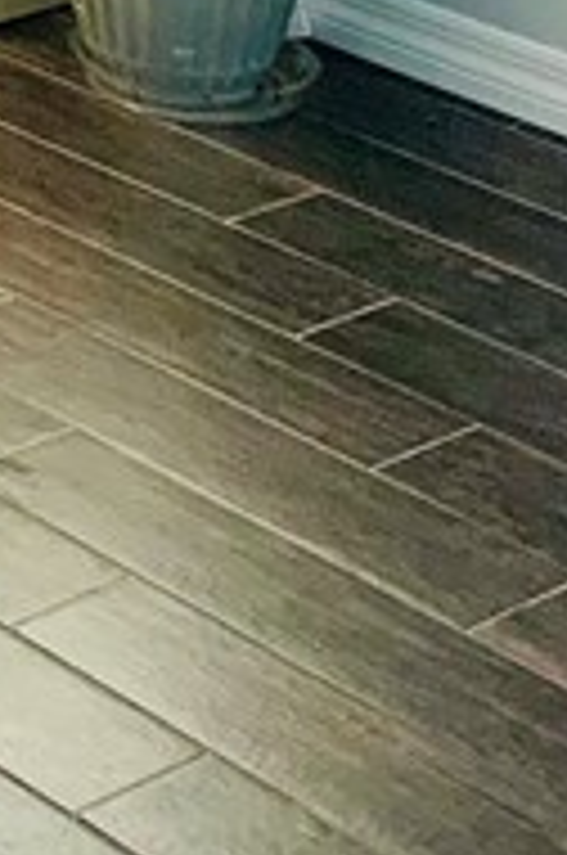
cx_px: -999
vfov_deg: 12.8
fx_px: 3462
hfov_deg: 8.2
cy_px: -702
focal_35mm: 146
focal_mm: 4.25
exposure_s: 1/113
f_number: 1.8
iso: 100
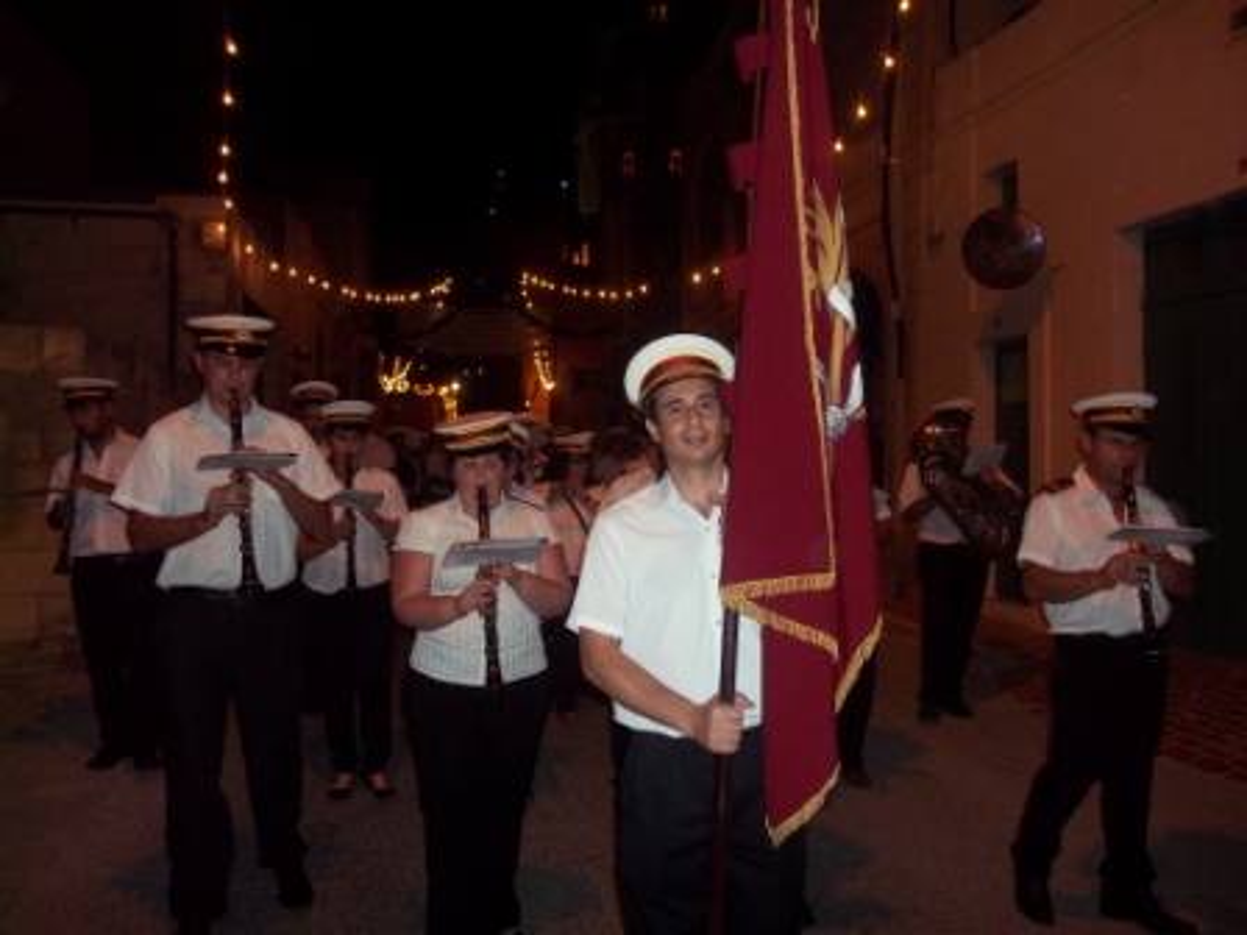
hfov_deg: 56.8
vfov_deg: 44.2
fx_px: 1153
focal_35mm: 32
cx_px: 624
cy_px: 468
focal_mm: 5.7
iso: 160
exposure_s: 1/30
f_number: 2.9
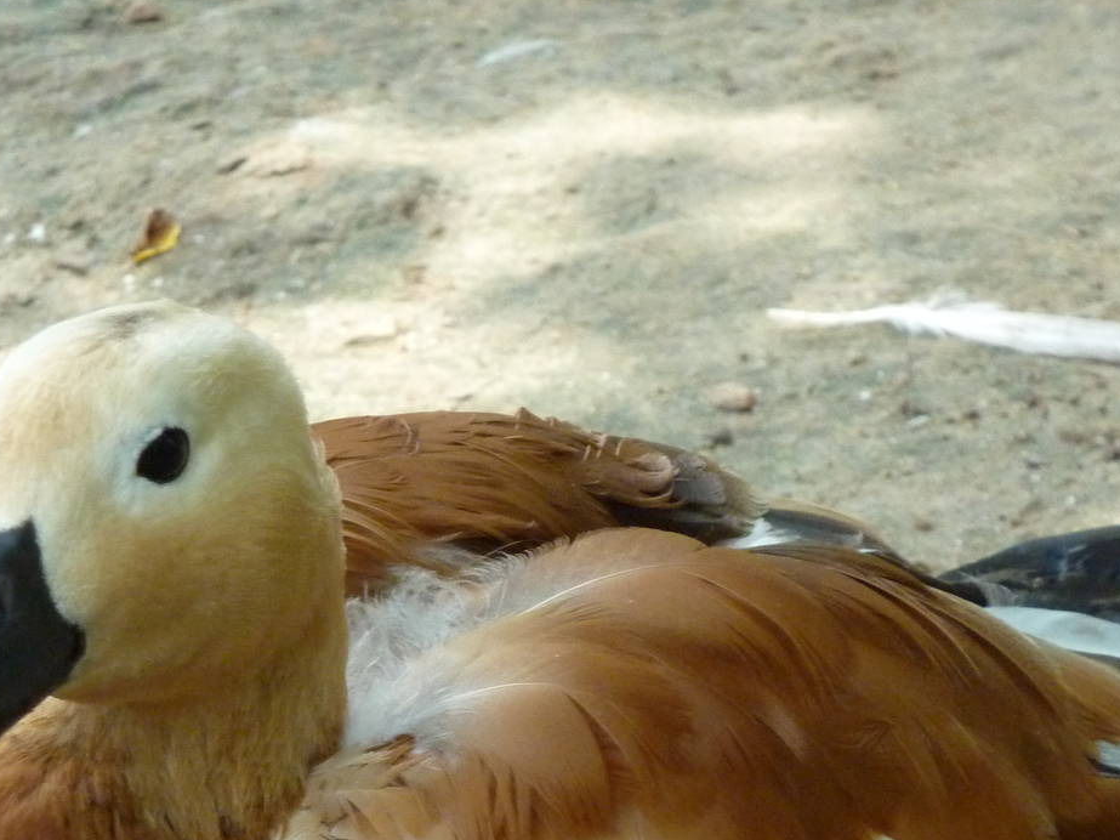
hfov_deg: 5.1
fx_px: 12617
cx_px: 455
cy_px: 725
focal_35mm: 390
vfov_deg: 3.8
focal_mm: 37
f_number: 4.6
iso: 400
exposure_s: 1/250
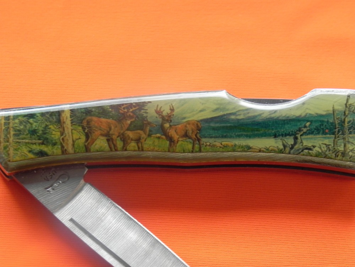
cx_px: 178
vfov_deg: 11.5
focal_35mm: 129
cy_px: 134
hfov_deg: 15.3
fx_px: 1323
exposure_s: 1/37.3
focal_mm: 23
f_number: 4.5
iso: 160
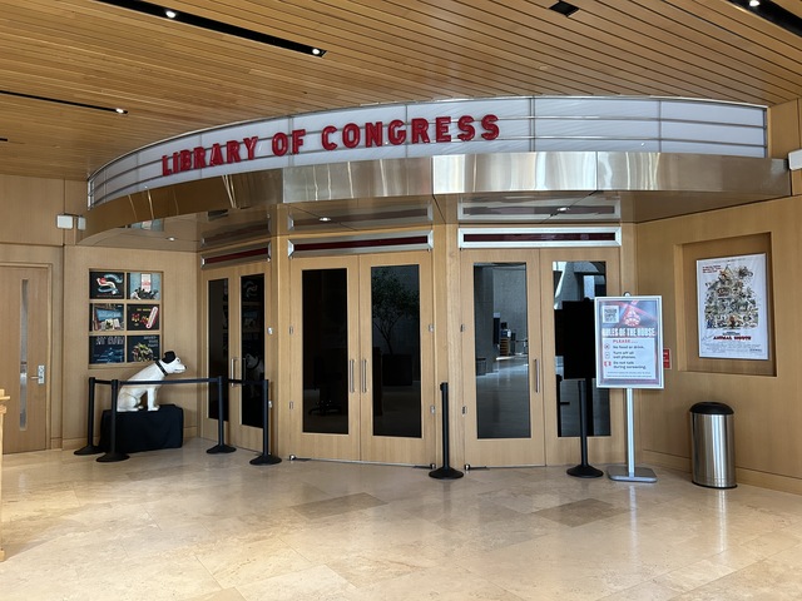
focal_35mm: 26
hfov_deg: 67.3
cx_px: 401
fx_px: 602
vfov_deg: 53.1
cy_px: 300
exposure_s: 1/60
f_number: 1.5
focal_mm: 5.7
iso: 320
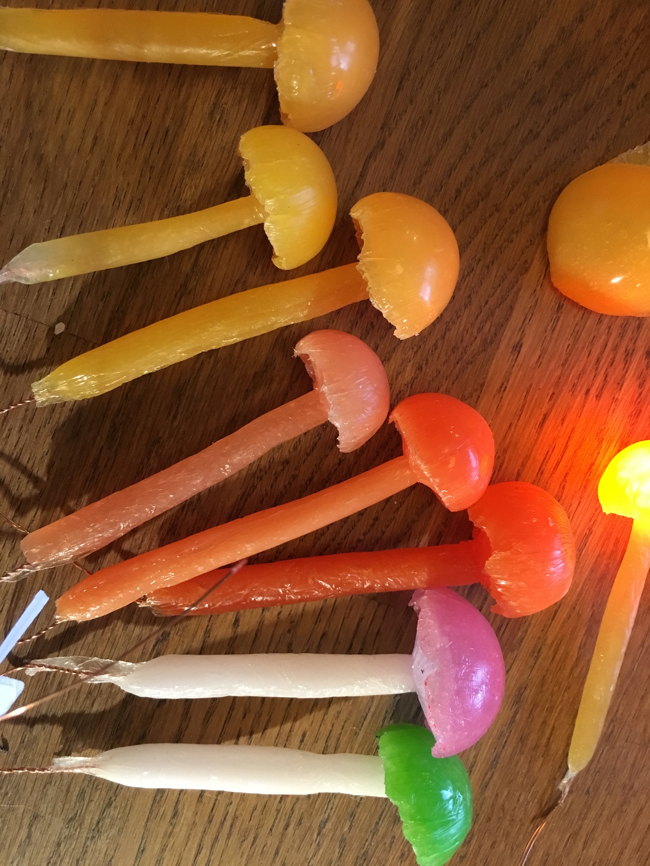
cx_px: 325
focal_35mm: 29
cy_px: 433
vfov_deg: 61.7
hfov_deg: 48.2
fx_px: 726
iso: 200
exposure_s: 1/17
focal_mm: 4.15
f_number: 2.2
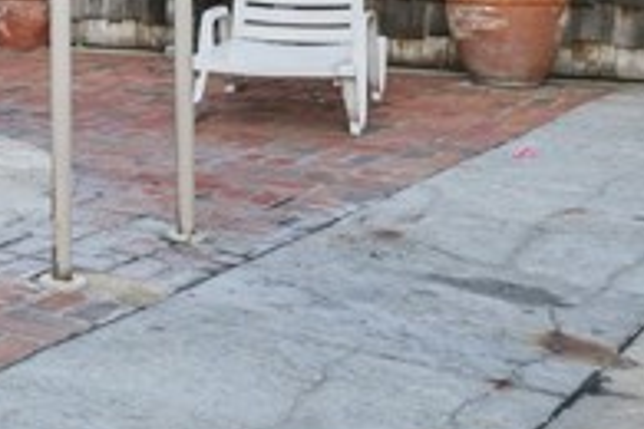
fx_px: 1646
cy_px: -92
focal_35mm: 92
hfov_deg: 20.0
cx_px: -228
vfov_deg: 14.4
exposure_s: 1/60
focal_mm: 28
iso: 200
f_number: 8
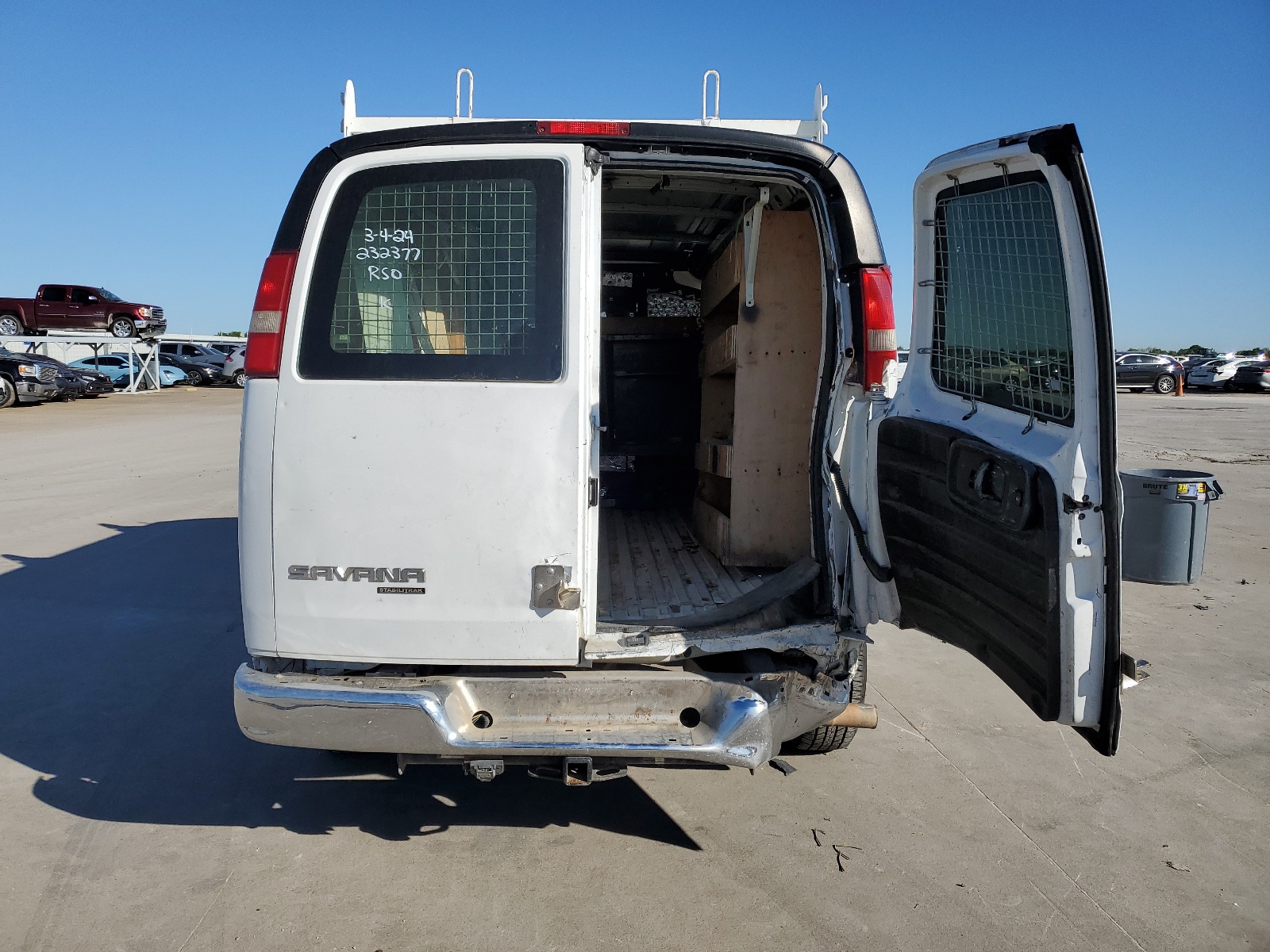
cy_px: 476
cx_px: 635
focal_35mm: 26
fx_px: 954
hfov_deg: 67.3
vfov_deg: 53.1
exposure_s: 1/5000
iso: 50
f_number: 1.5
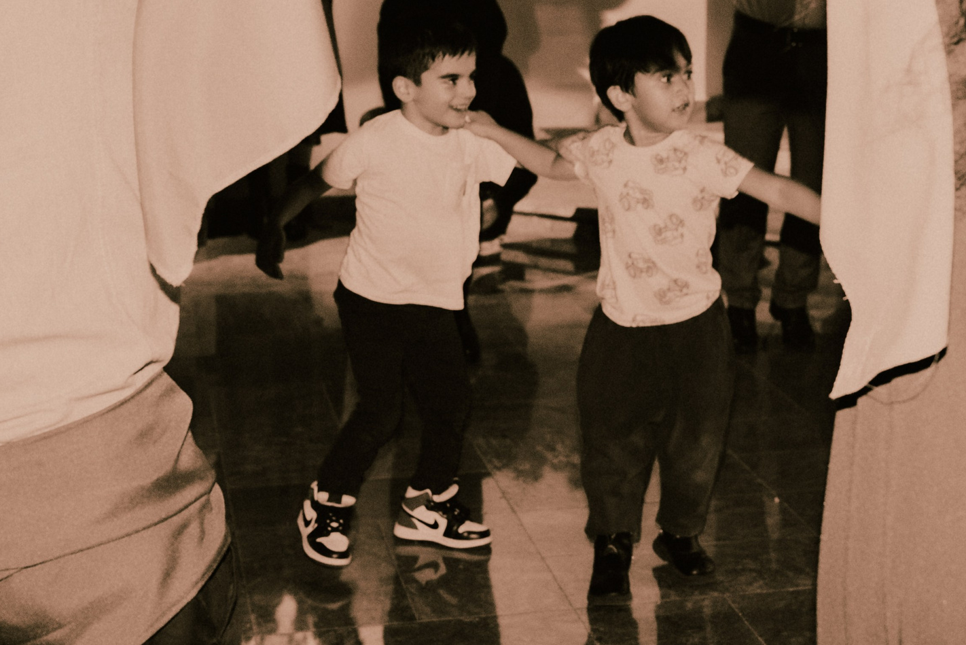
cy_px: 240
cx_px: 710
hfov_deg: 27.7
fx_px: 1932
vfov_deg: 18.9
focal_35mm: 72
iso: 2000
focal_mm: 40
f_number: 5
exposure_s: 1/40
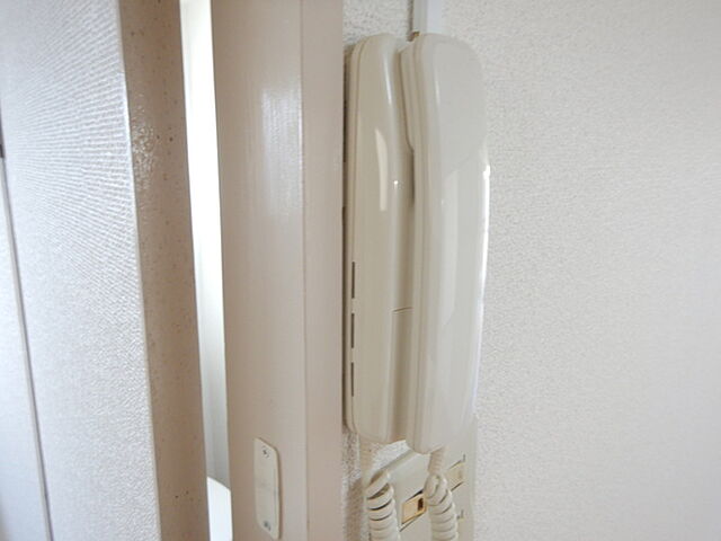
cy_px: 270
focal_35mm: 24
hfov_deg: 71.6
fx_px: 500
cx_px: 360
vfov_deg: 56.8
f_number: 2.8
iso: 250
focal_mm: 4.3
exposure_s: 1/30
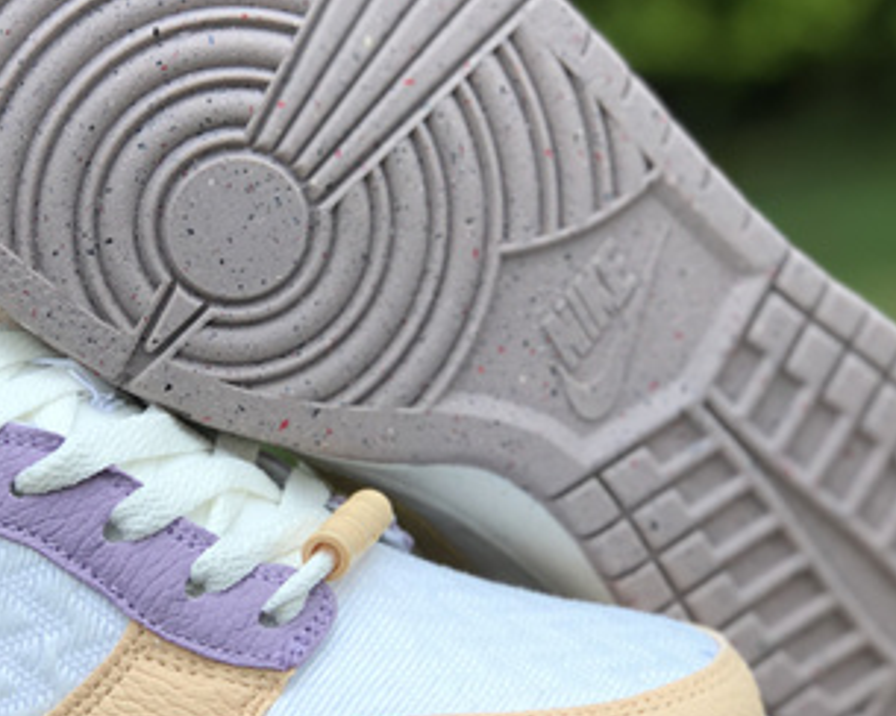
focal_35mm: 135
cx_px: 226
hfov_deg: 14.2
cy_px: 445
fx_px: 3580
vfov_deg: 11.4
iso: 20
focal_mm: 6.6
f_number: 2.8
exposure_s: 1/210
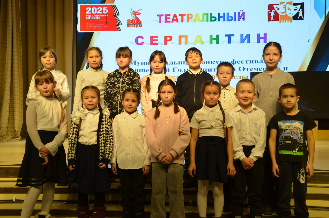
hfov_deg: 39.0
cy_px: 109
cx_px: 164
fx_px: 465
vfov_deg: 26.4
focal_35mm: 51
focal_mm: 34
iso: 400
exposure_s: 1/100
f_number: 5
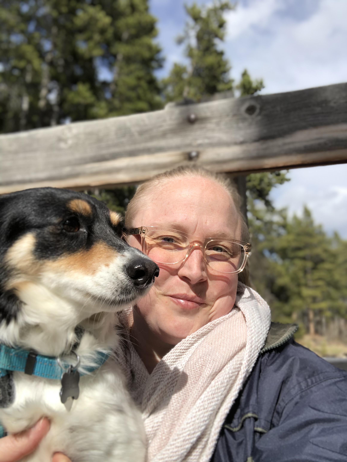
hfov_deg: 44.2
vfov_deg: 56.8
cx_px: 174
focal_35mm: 32
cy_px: 231
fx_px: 427
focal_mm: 2.87
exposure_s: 1/1647
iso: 20
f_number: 2.2
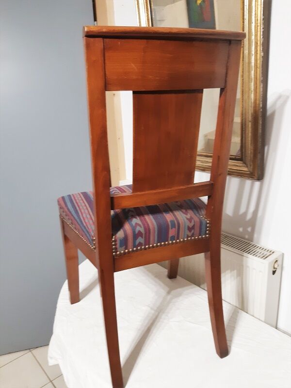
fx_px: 291
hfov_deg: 53.1
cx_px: 146
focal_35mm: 26
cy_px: 194
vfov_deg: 67.3
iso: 200
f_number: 1.7
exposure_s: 1/50
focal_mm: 3.93
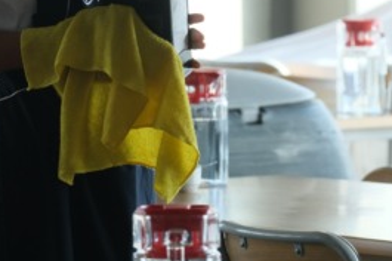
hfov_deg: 4.5
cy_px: -43
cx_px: 56
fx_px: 5024
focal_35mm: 462
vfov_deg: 3.0
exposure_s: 1/80
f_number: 5.6
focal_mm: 129.2
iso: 640
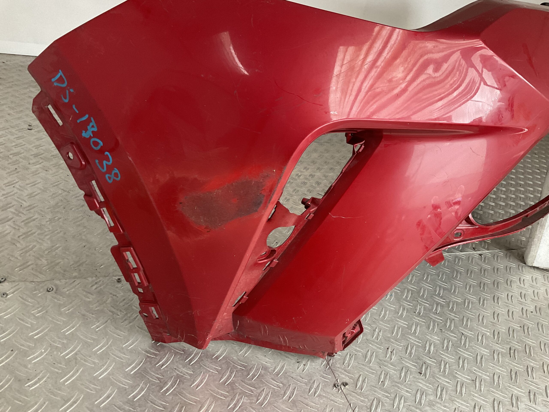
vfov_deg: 48.2
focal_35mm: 29
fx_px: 460
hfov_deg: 61.7
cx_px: 274
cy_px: 206
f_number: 1.8
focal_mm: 3
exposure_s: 1/60
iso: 160
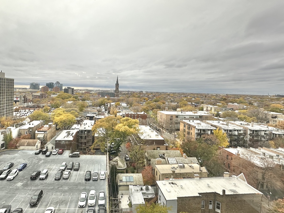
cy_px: 93
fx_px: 156
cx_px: 113
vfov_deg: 68.4
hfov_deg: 83.6
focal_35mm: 19
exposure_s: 1/373
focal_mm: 2.22
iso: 40
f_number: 2.2
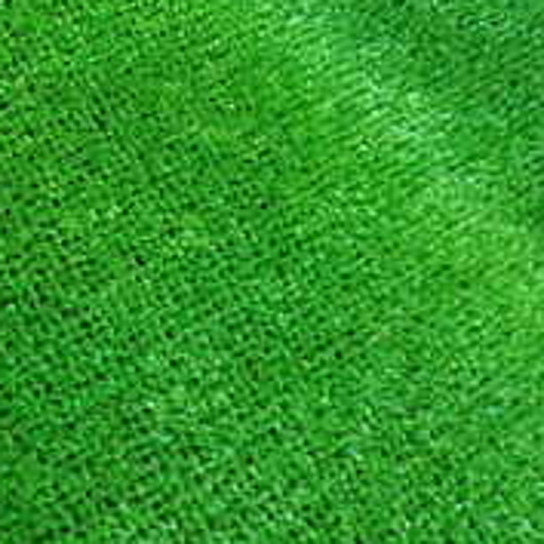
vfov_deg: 18.7
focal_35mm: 90
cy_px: -9
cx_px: -49
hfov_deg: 18.6
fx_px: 1600
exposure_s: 1/30
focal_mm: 5.5
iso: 800
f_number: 2.3
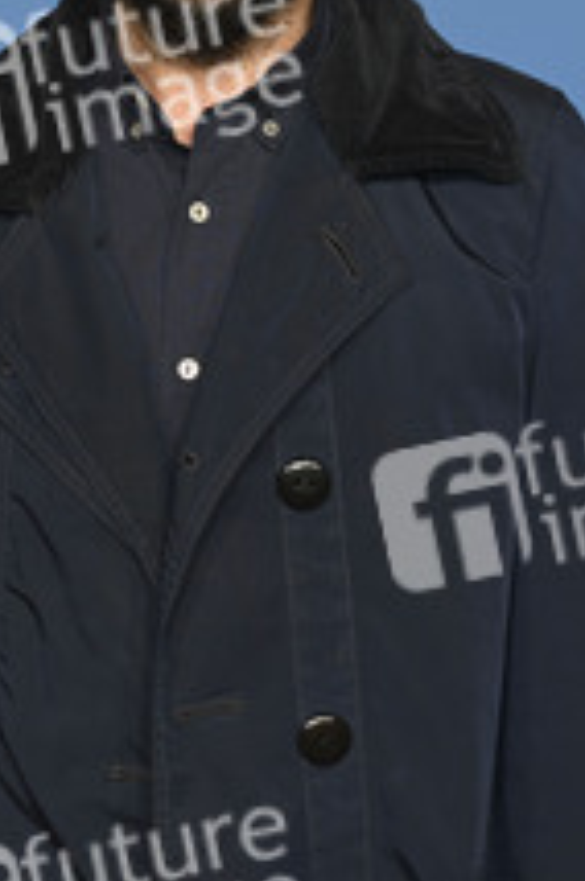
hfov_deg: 15.8
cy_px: 288
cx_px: 210
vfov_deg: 23.6
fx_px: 2103
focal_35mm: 86
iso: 320
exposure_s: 1/160
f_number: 2.8
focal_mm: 46
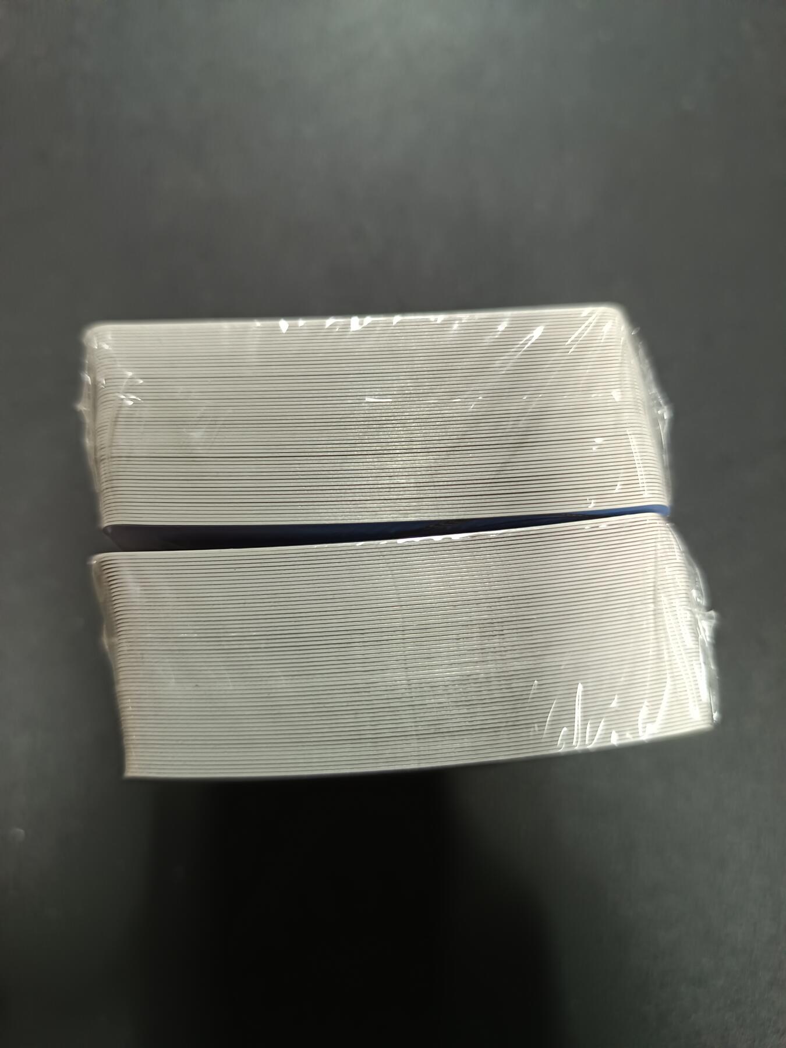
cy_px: 524
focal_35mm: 24
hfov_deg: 56.8
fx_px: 727
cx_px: 393
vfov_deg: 71.6
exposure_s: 1/50
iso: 1030
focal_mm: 5.31
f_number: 1.7
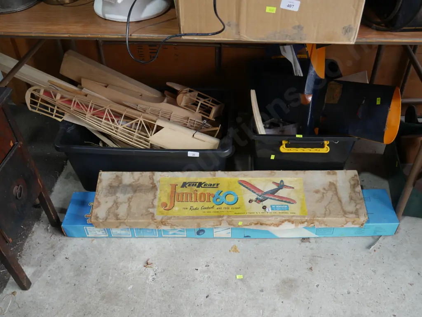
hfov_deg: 56.8
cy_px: 158
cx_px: 211
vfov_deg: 44.2
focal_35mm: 32
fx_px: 390
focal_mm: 16
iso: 200
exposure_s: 1/125
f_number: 3.6
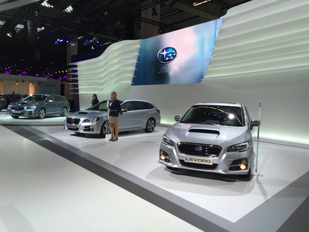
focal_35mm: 29
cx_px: 154
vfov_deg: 48.2
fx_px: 259
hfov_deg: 61.7
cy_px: 116
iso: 32
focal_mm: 4.15
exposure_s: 1/342
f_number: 2.2
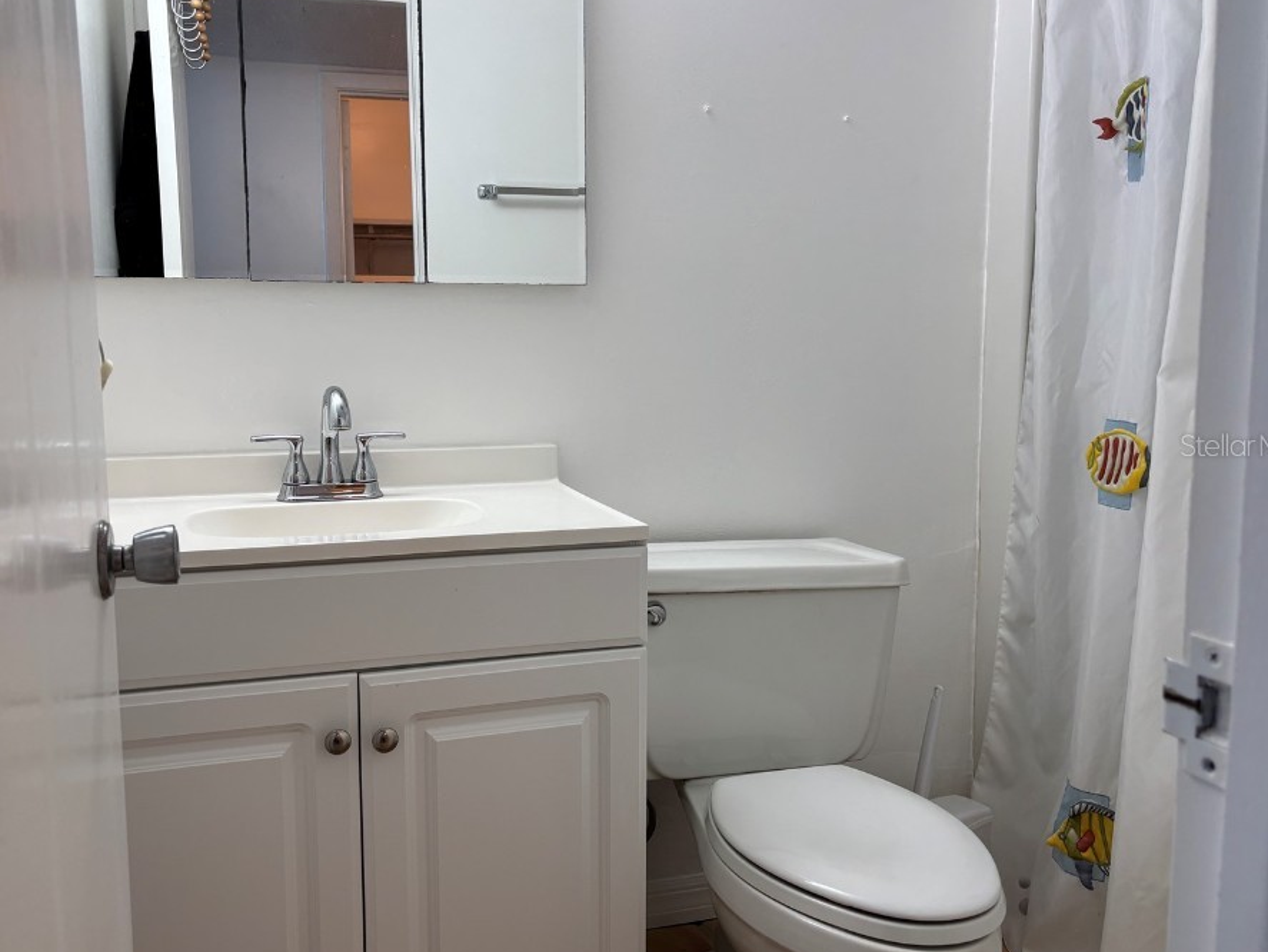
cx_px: 583
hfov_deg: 59.9
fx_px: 1099
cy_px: 445
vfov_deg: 46.8
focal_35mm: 30
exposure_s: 1/120
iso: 40
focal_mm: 5.96
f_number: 1.6
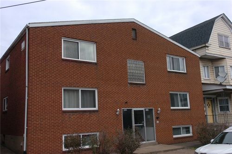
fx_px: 231
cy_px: 77
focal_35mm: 36
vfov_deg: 36.7
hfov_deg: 53.2
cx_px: 116
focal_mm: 24
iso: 800
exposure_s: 1/1250
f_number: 7.1
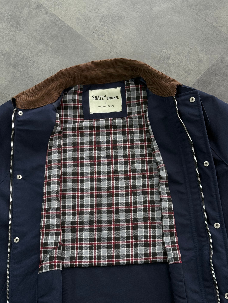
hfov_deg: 30.3
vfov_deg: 39.7
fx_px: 422
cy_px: 152
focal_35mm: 48
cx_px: 114
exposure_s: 1/118
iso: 100
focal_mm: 6.76
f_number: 1.78
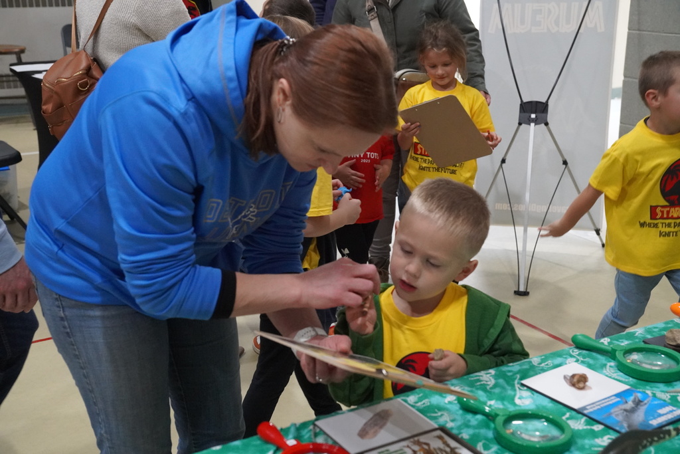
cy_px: 227
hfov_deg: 38.9
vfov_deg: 26.5
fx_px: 963
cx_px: 340
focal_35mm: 51
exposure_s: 1/200
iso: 5000
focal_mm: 34
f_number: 4
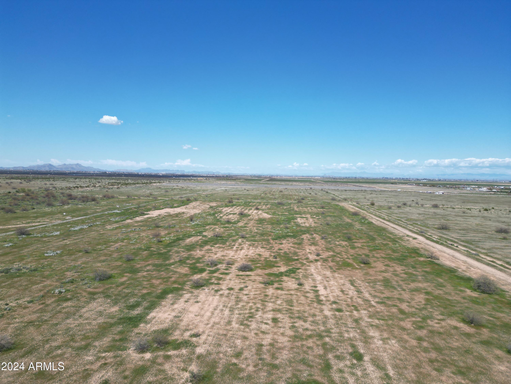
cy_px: 192
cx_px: 256
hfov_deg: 71.6
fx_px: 354
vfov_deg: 56.8
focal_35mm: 24
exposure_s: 1/3000
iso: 110
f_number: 1.7
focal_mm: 6.72
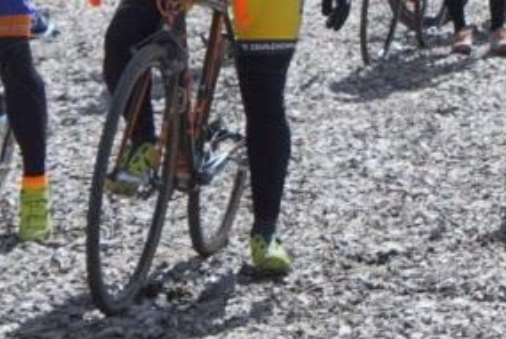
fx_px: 3111
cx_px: 875
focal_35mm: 221
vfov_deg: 6.0
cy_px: -476
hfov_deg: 8.9
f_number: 7.1
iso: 1000
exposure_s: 1/3200
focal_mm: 39
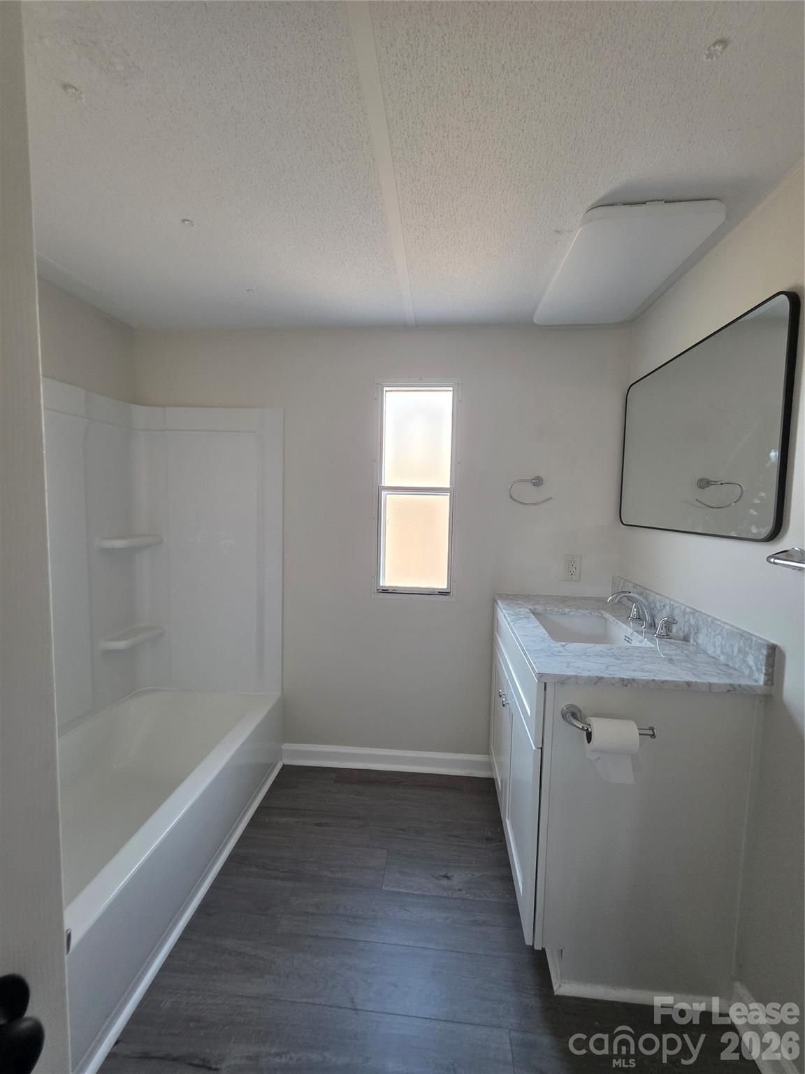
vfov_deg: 106.2
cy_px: 537
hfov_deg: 89.9
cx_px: 402
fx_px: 403
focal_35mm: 13
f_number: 1.9
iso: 320
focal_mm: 2.2
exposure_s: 1/60
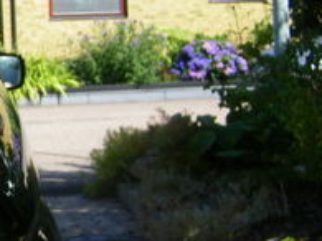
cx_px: -135
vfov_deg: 16.0
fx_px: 855
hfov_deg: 19.1
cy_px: 78
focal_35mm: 92
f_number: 3.5
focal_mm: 5
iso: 80
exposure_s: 1/640
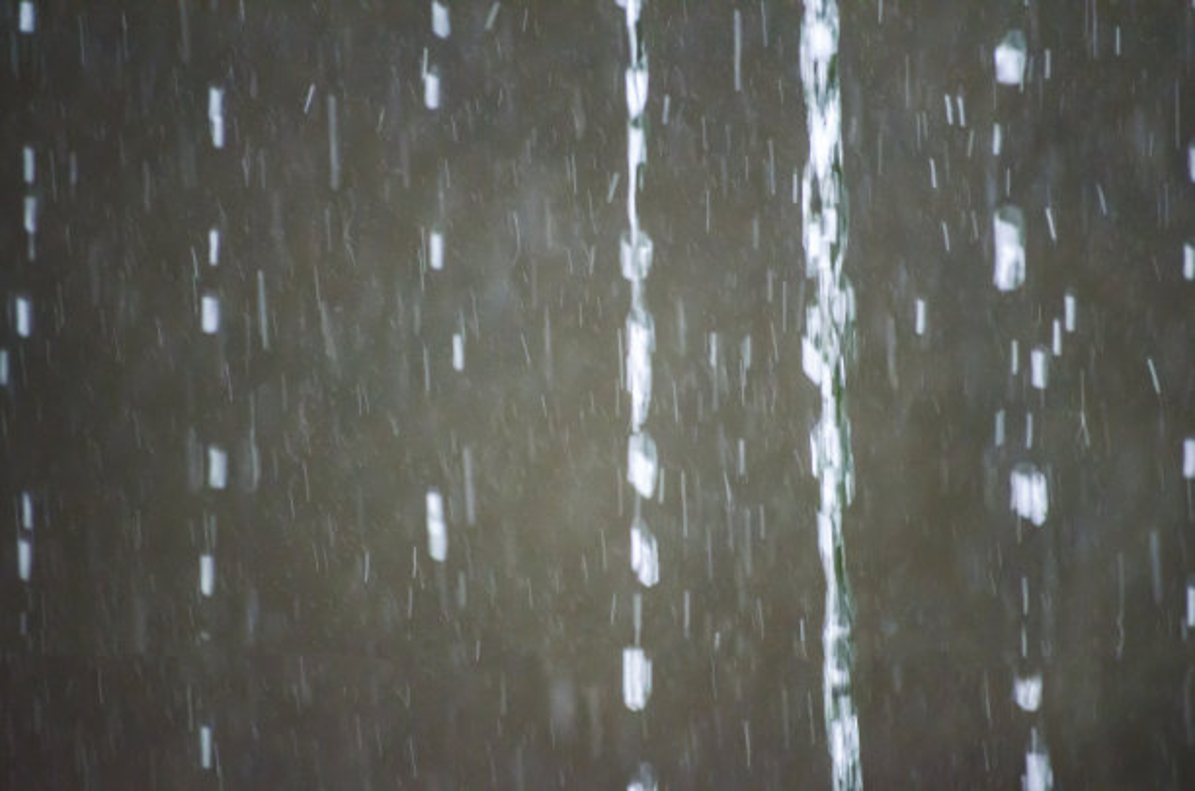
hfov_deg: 7.9
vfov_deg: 5.2
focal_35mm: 262
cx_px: 598
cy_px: 396
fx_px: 8693
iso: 2500
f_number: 5.3
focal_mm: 175
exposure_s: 1/200
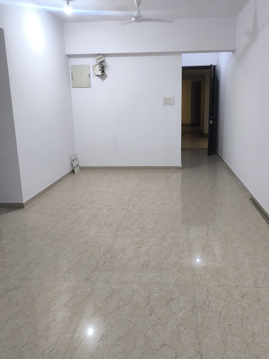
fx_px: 280
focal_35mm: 27
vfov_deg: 65.2
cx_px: 150
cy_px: 161
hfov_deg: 51.2
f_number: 1.65
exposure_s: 1/100
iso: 640
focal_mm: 6.14
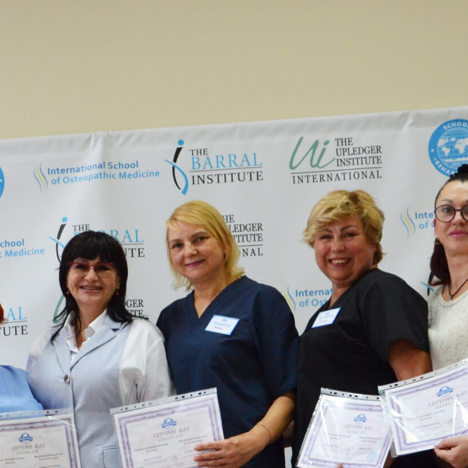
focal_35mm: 95
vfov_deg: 18.1
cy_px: 401
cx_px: 175
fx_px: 1453
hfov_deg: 18.3
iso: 720
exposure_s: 1/60
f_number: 3.8
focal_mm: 24
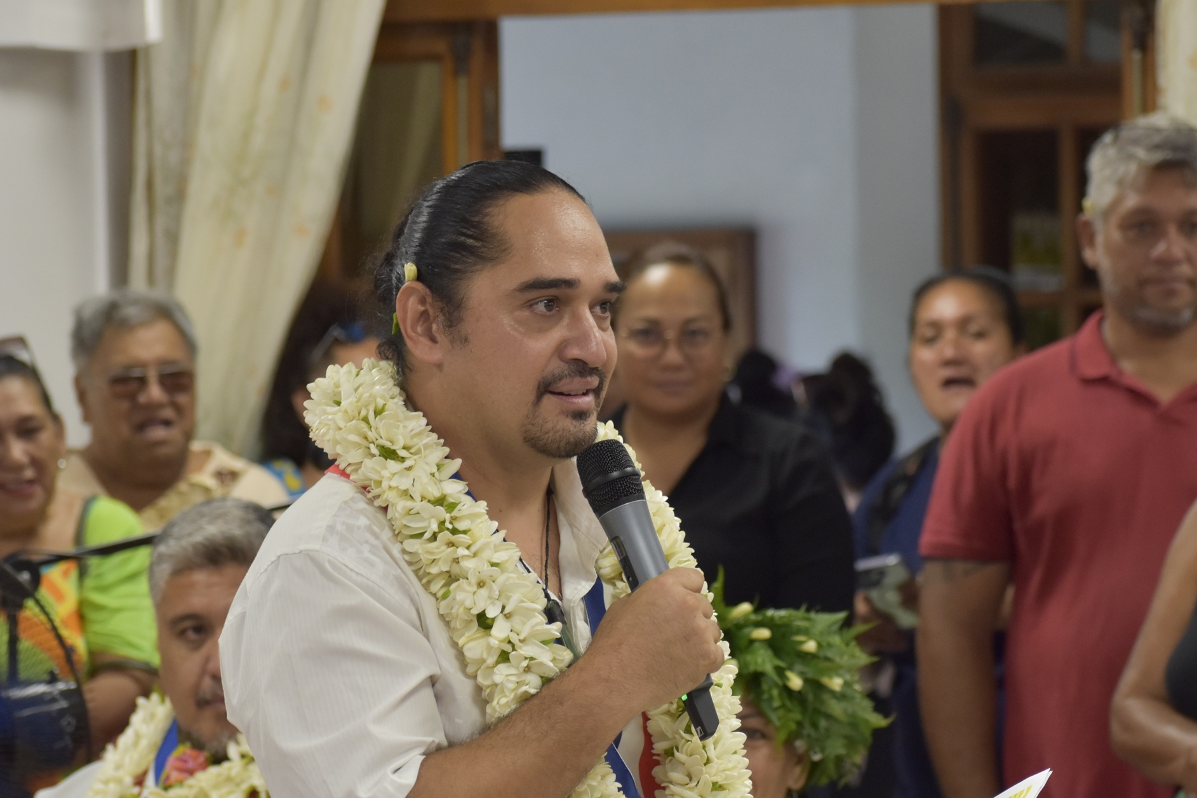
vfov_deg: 7.0
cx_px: 687
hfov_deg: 10.5
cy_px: 516
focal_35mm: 195
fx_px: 6482
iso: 900
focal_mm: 98
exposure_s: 1/125
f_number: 4.8
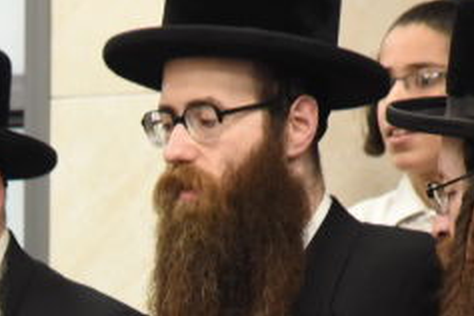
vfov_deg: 2.6
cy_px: 665
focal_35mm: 518
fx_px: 6820
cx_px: -148
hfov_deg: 4.0
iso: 3200
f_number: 5.6
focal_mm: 120
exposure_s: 1/160
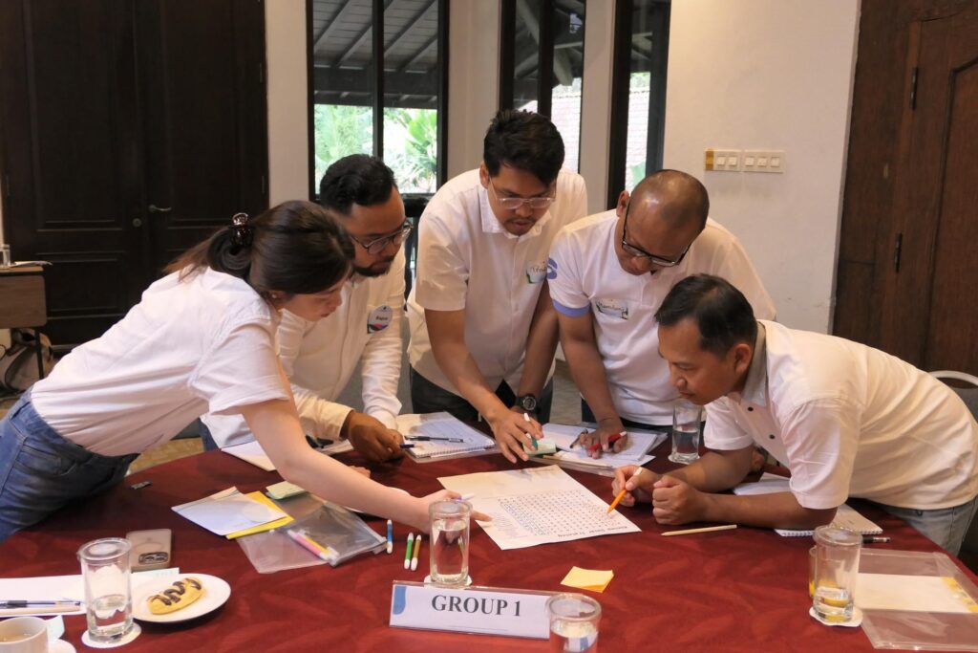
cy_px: 326
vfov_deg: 37.9
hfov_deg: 54.4
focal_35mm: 35
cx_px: 489
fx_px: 951
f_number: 2.8
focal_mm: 12.8
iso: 1600
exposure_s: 1/50
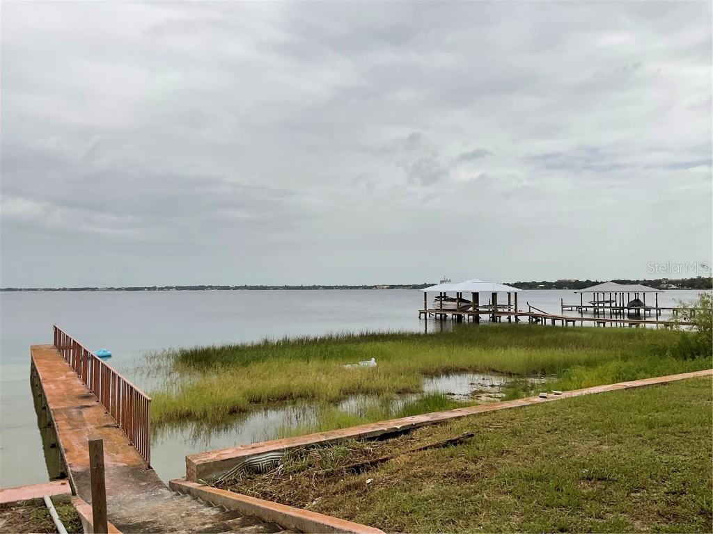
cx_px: 356
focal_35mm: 29
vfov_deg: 48.2
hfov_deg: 61.7
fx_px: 597
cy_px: 267
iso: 16
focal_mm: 3
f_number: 1.8
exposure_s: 1/3534
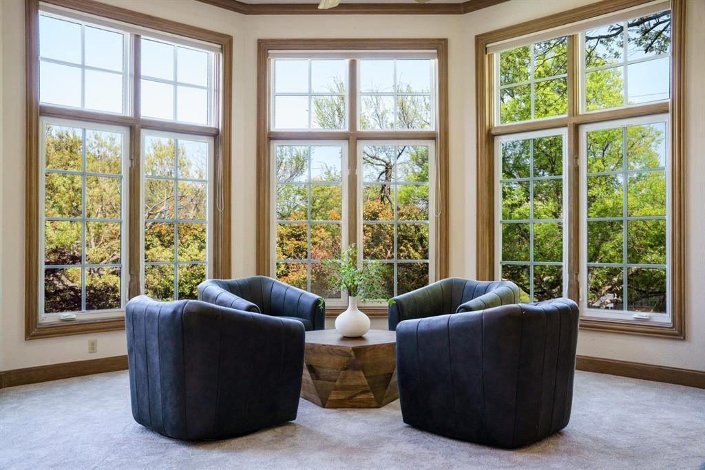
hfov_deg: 56.6
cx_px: 352
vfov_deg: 39.5
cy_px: 235
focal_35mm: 33
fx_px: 654
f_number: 6.3
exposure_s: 1/40
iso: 800
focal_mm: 33.4
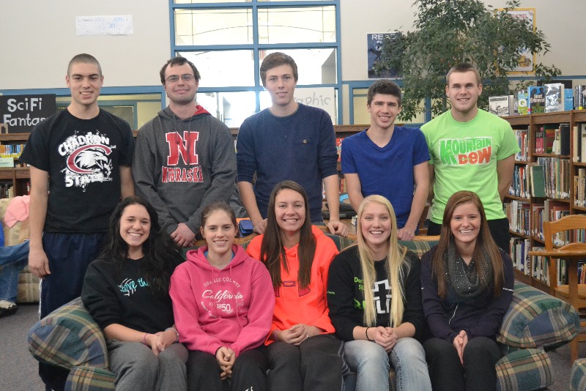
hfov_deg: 38.9
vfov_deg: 26.5
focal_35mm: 51
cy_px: 196
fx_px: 830
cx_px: 293
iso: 3200
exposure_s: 1/125
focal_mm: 34
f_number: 5
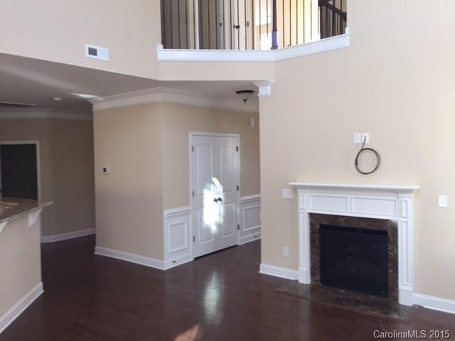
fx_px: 381
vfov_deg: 48.2
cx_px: 228
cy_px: 170
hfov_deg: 61.7
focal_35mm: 29
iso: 40
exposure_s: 1/60
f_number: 2.2
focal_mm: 4.15
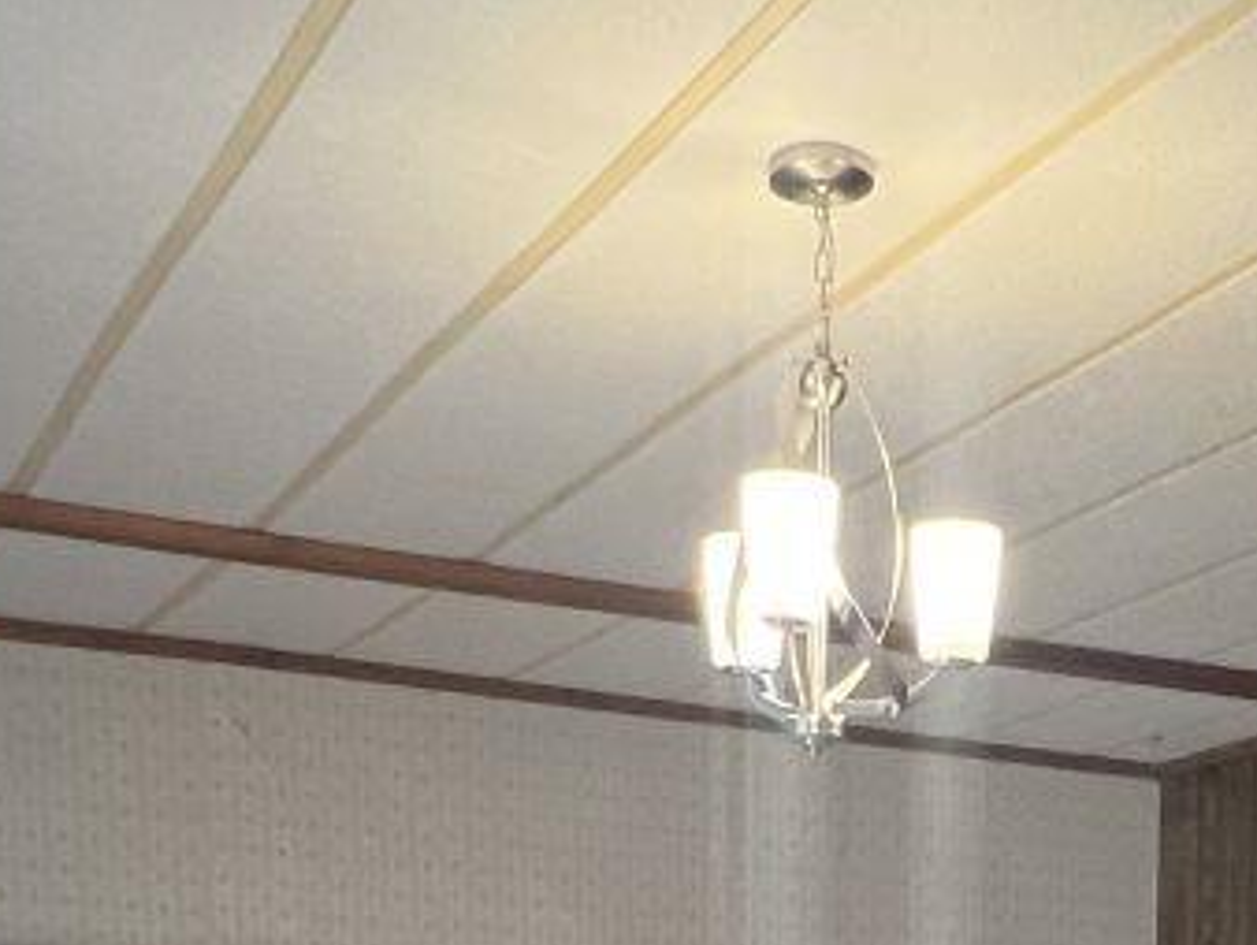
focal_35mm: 62
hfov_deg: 30.5
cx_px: 984
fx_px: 2253
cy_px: 1708
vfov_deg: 18.5
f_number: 1.8
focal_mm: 1.57
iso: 160
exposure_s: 1/60
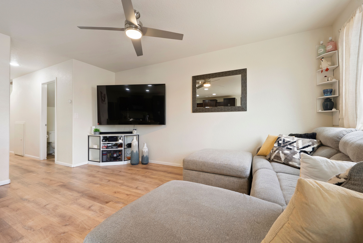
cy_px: 122
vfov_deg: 77.4
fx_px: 151
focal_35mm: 15
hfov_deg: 100.4
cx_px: 182
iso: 640
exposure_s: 1/10
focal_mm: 15
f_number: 8
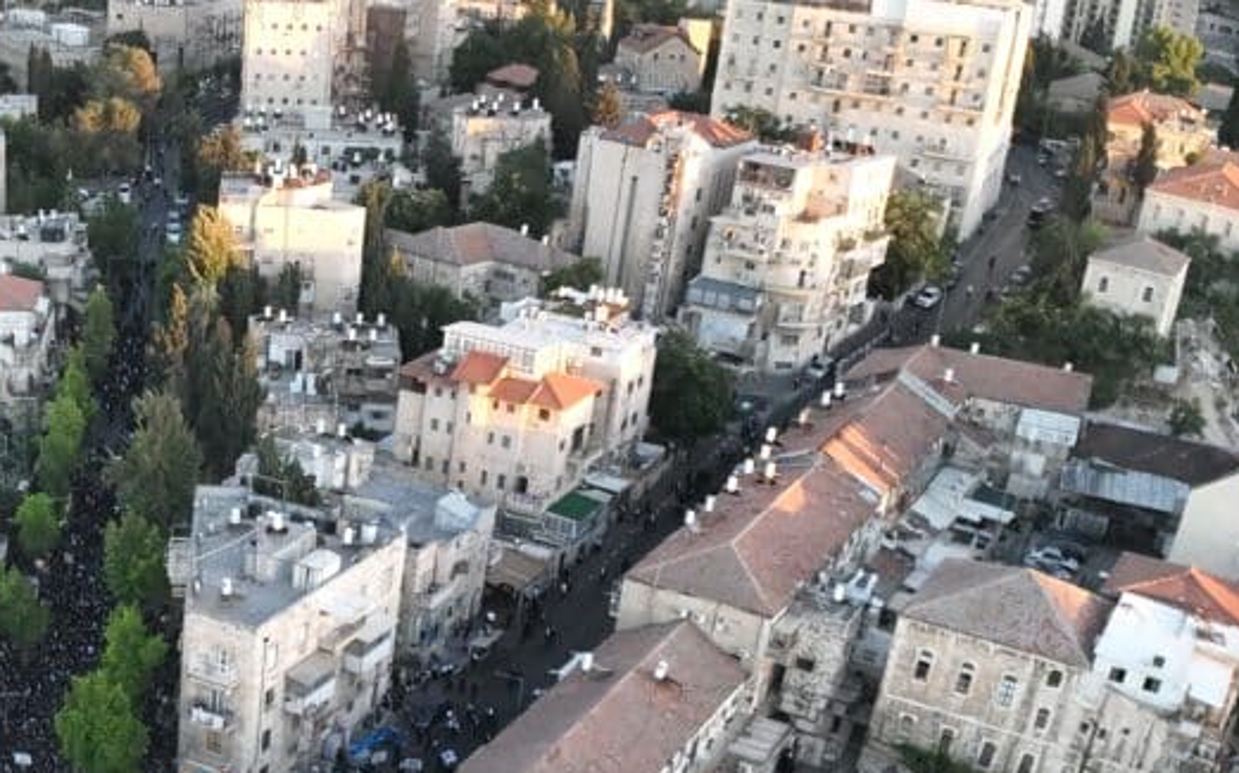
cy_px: 910
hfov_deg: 36.9
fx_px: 1687
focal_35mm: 50
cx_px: 50
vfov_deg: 23.7
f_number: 2.8
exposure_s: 1/1000
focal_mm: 12.29
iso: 1160
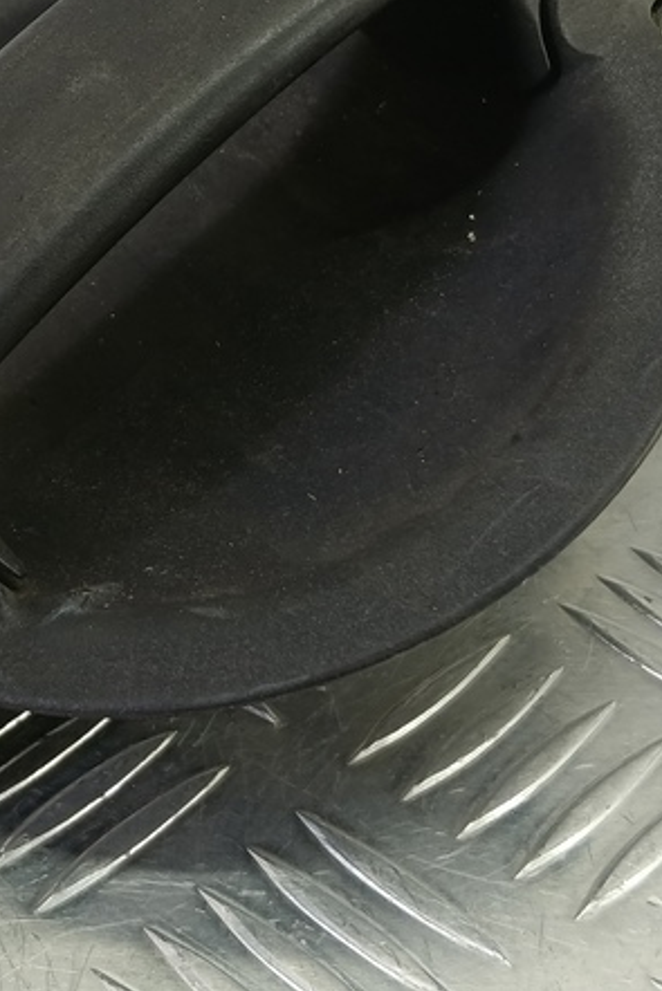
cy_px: 359
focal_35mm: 65
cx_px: 137
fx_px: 1791
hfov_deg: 20.7
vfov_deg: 30.8
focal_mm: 4.11
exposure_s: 1/50
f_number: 1.6
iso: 160
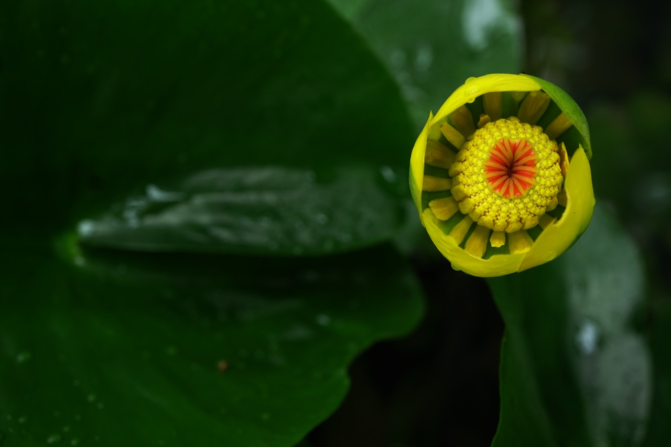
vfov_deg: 29.9
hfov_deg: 43.6
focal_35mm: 45
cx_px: 336
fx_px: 839
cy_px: 224
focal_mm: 30
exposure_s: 1/80
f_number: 6.3
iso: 250
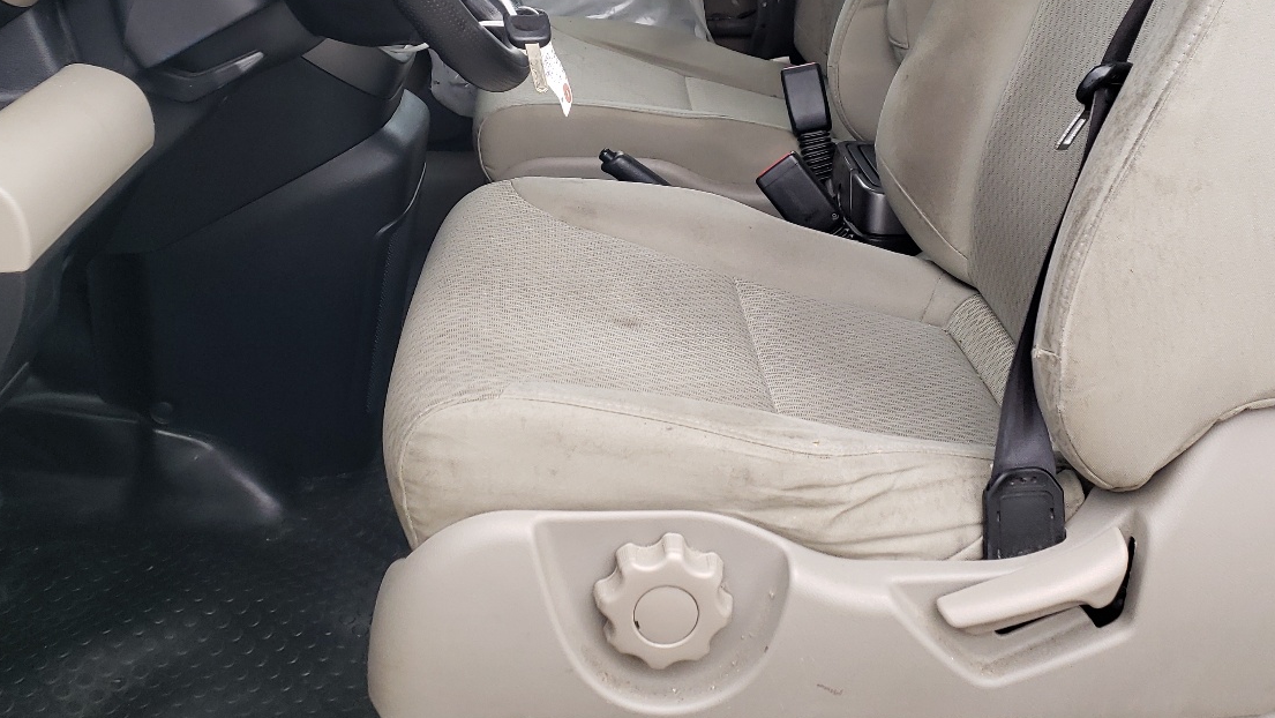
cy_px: 48
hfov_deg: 49.4
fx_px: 1386
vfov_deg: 27.8
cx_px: 630
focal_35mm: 41
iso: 73
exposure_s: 1/100
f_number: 1.5
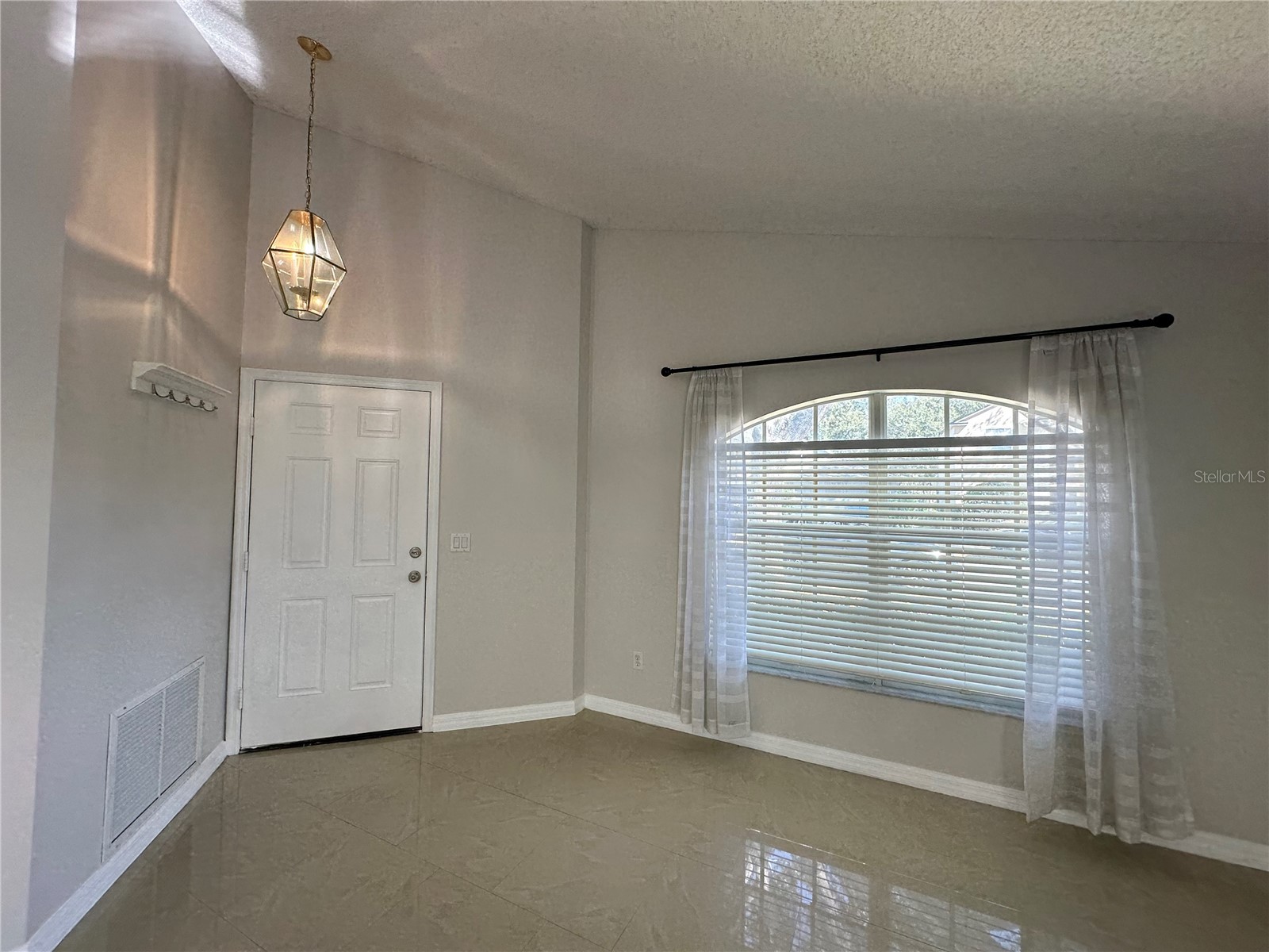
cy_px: 476
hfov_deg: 102.1
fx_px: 513
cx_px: 634
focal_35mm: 14
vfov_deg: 85.7
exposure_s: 1/120
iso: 64
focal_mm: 2.22
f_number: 2.2
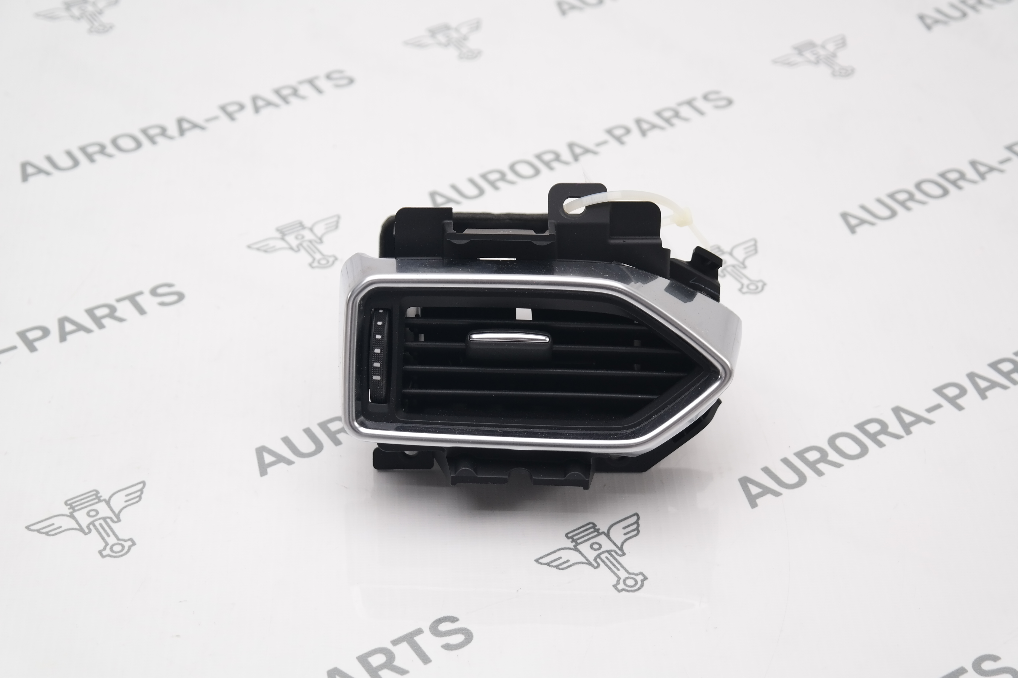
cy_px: 339
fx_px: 1951
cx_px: 509
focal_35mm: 69
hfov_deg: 29.2
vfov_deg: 19.7
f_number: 5
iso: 200
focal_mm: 45
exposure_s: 1/100
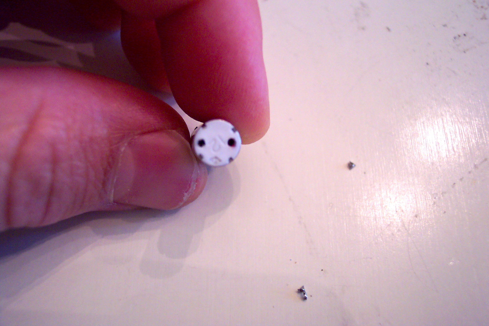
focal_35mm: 38
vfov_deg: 35.1
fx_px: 516
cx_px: 244
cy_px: 163
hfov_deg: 50.7
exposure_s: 1/15
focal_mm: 8
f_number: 2.8
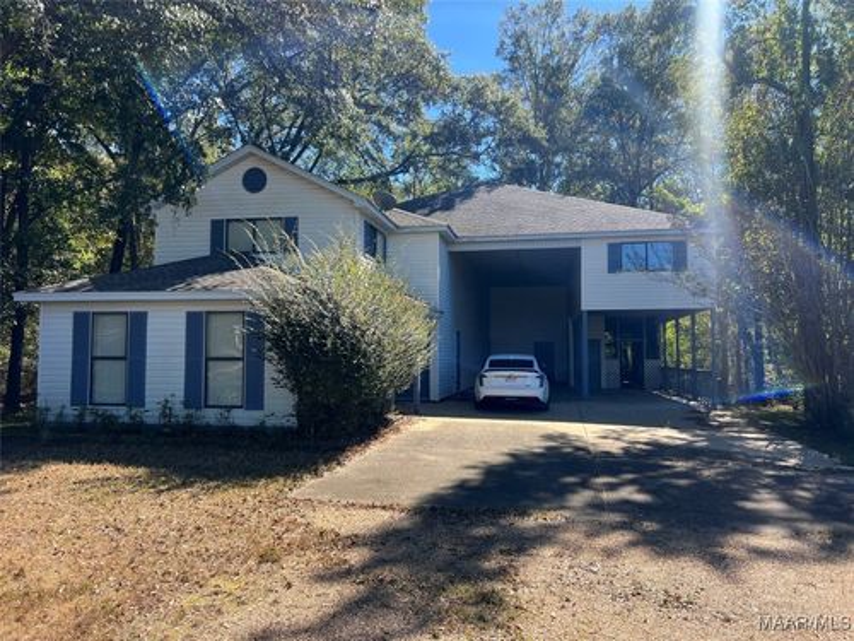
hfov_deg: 67.3
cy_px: 320
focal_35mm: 26
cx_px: 427
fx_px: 641
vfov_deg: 53.1
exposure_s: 1/1621
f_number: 1.5
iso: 50
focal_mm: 5.7
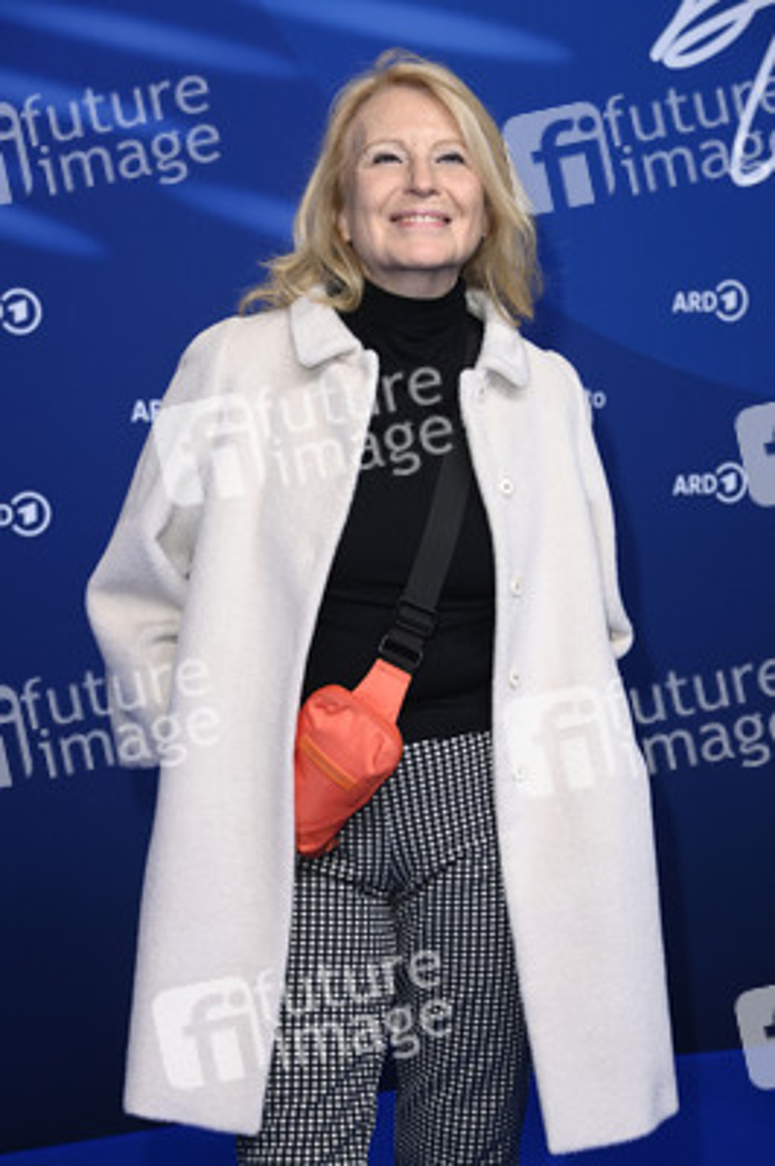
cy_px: 583
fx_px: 2911
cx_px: 388
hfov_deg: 15.2
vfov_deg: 22.6
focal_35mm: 90
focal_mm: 90
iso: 1000
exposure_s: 1/250
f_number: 5.6
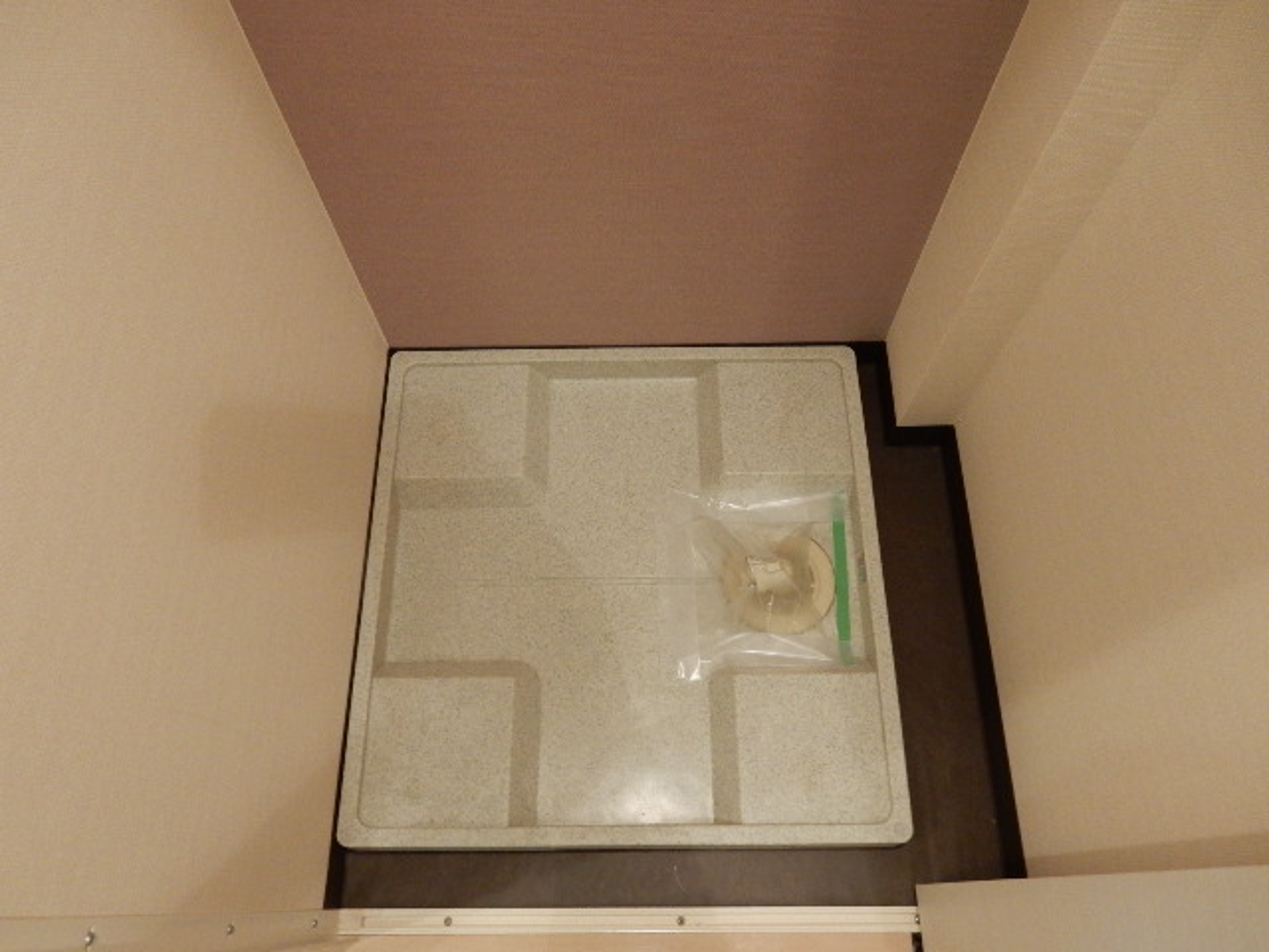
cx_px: 634
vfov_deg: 54.9
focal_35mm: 25
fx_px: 916
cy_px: 476
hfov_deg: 69.4
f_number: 3.7
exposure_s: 1/15
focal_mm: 4.5
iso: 400
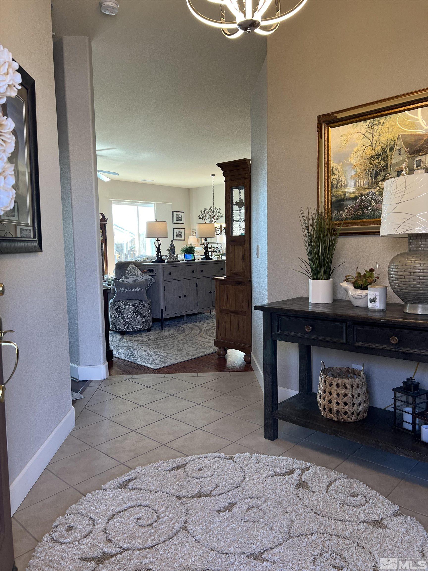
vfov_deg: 67.3
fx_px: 429
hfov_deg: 53.1
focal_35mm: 26
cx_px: 214
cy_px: 286
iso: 100
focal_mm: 5.7
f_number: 1.5
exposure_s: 1/120
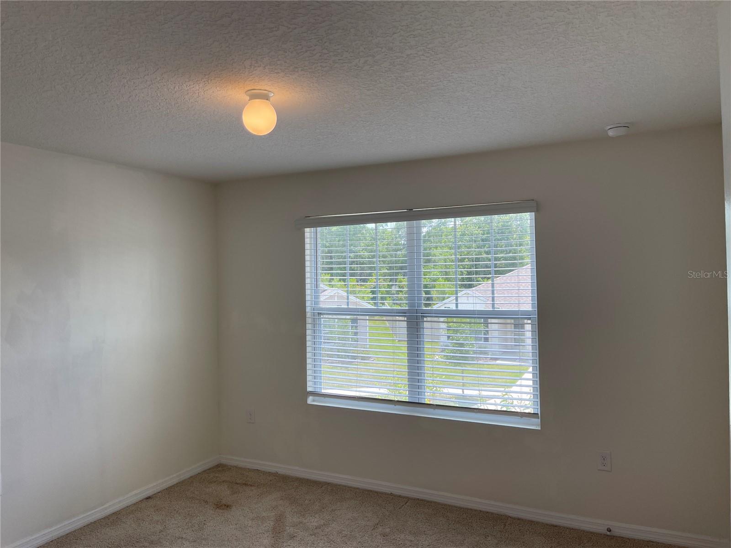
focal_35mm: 25
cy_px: 274
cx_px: 366
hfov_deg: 69.4
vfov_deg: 54.9
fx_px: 528
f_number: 1.6
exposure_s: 1/360
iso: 32
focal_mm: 5.1
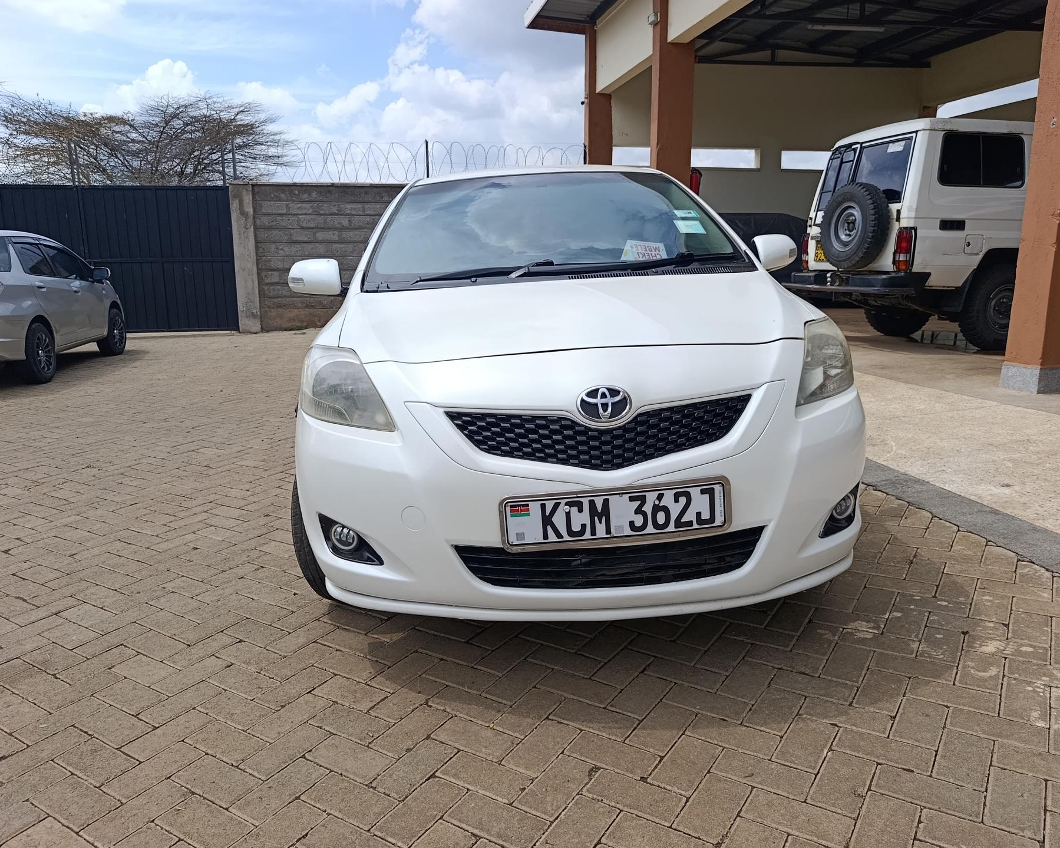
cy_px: 424
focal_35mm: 24
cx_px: 526
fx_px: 753
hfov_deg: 70.3
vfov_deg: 58.8
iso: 50
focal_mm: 6.11
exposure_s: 1/552
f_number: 1.65
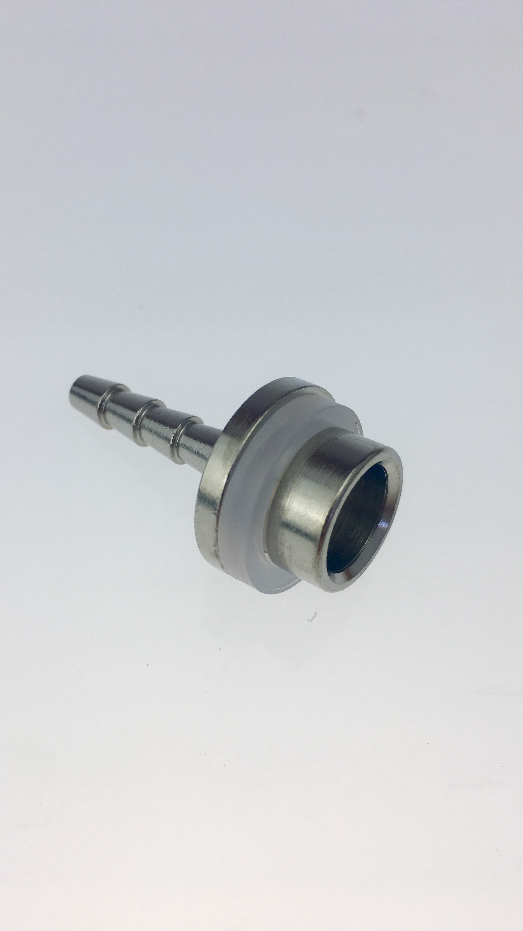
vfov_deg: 61.0
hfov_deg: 36.7
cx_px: 246
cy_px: 460
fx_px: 789
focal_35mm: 32
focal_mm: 4.15
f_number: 2.2
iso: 25
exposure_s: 1/259
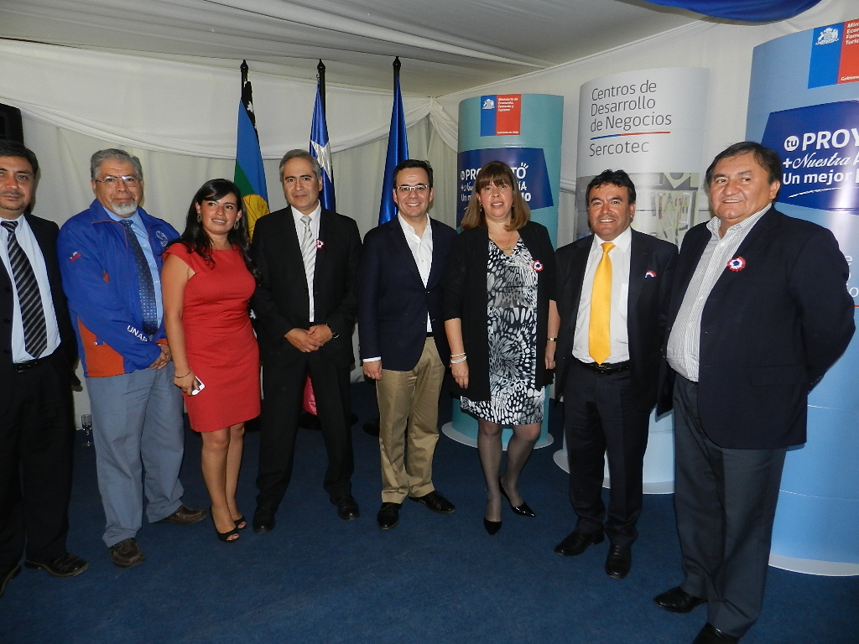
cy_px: 322
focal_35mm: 23
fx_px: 571
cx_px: 430
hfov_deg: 73.9
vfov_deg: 58.9
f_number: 3.4
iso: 200
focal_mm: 4
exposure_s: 1/30
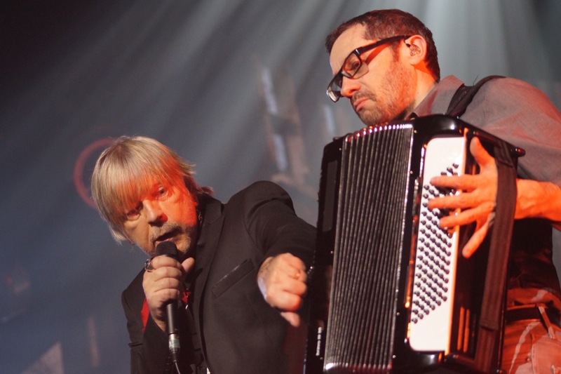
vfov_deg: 13.0
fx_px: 1636
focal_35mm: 105
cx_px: 280
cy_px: 187
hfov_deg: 19.5
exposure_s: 1/160
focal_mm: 70
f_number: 4
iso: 1600
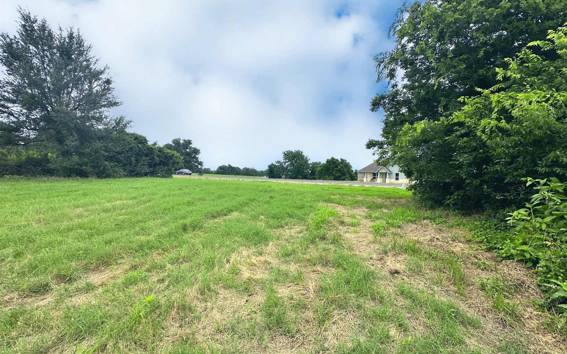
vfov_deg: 74.8
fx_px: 232
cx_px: 286
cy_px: 174
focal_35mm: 15
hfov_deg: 101.5
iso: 50
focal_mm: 2.22
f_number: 2.2
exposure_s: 1/2747
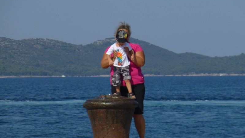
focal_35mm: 307
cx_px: 122
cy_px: 73
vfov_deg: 4.0
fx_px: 1995
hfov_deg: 7.0
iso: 100
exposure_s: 1/640
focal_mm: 45
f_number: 5.9
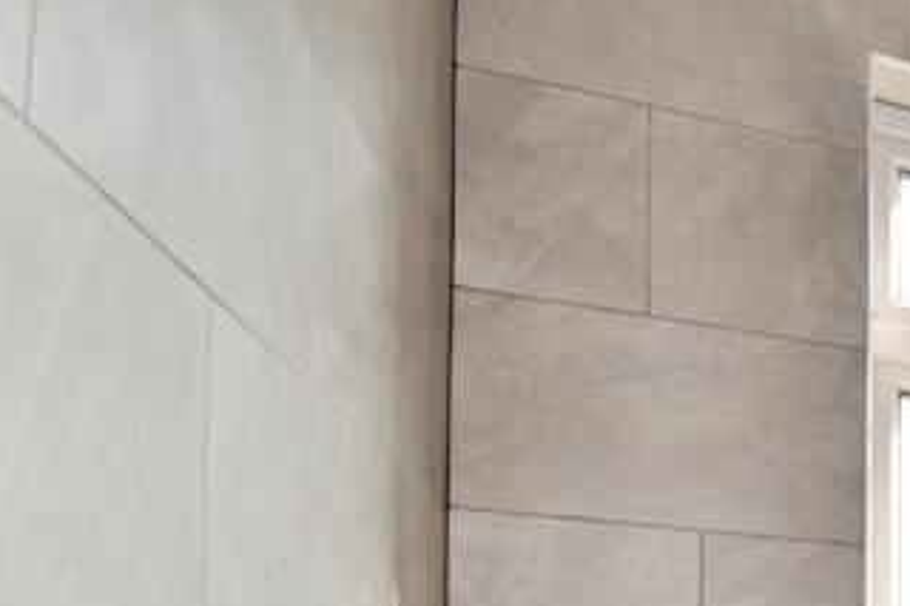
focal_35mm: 48
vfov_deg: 24.6
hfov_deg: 26.6
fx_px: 1213
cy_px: 778
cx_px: 1425
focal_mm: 10
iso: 1000
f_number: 13
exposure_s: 1/60
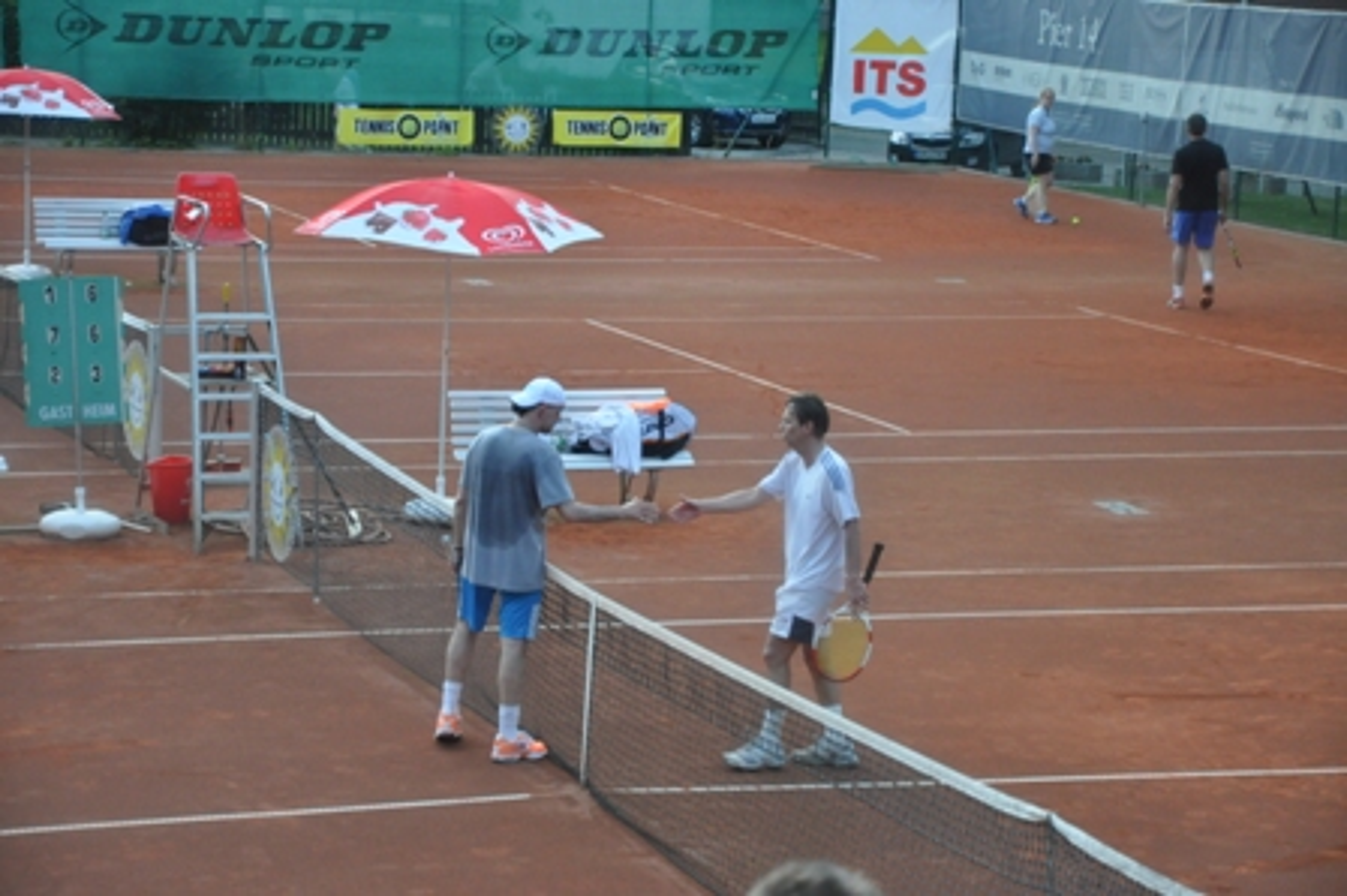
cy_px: 448
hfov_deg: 18.2
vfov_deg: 12.2
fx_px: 4206
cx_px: 674
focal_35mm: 112
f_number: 5.3
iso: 1600
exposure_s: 1/160
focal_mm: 75
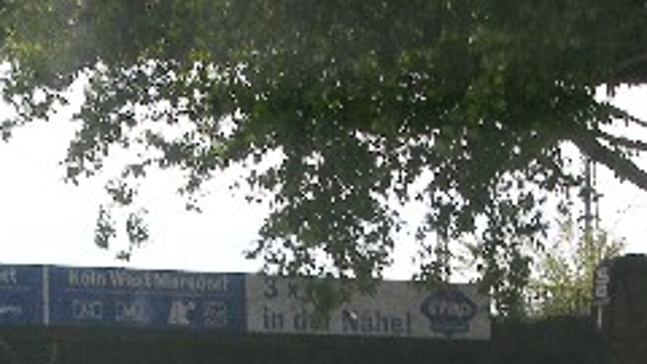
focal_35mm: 165
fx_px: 2831
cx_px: 96
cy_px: 550
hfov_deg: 13.0
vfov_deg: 7.2
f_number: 6.4
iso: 50
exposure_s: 1/127
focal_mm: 15.7
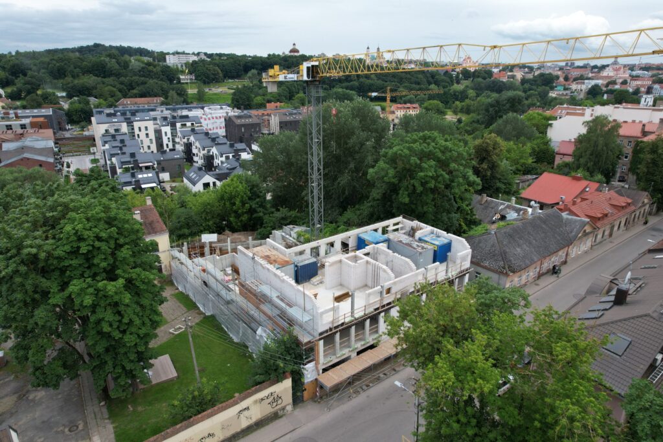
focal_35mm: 22
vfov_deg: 57.2
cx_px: 332
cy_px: 221
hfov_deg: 78.6
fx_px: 405
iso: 110
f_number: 2.8
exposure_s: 1/640
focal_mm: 8.38
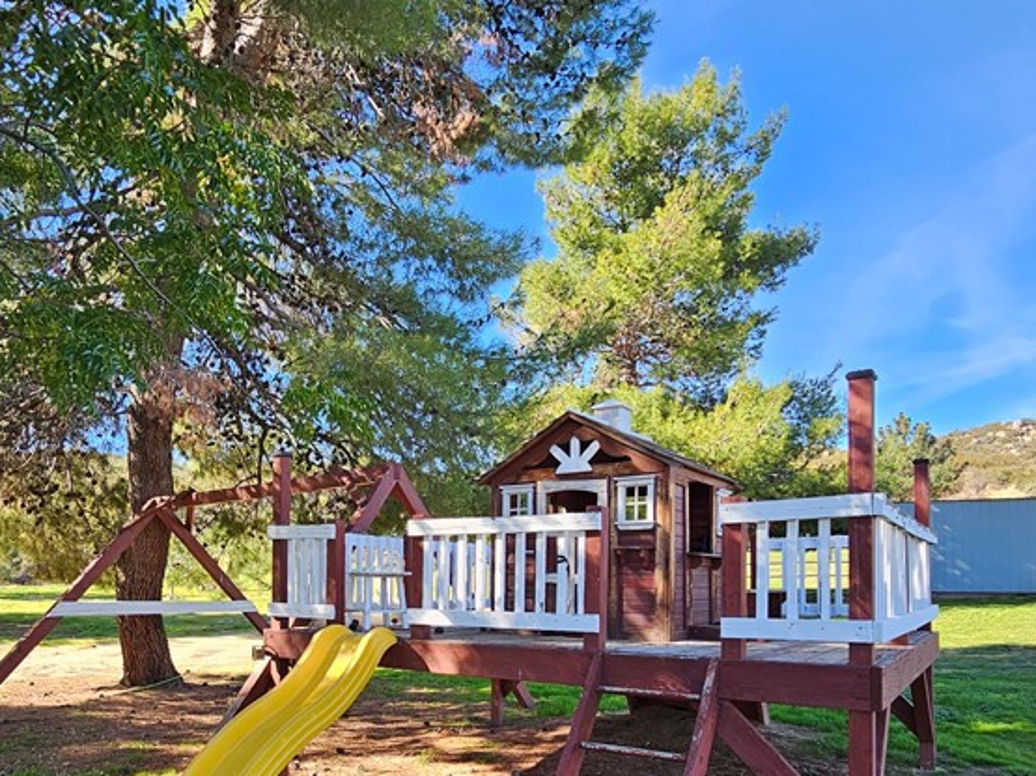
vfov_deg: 54.3
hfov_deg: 70.8
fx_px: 718
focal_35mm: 24
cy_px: 576
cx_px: 411
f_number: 2.2
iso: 50
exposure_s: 1/353
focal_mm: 2.2
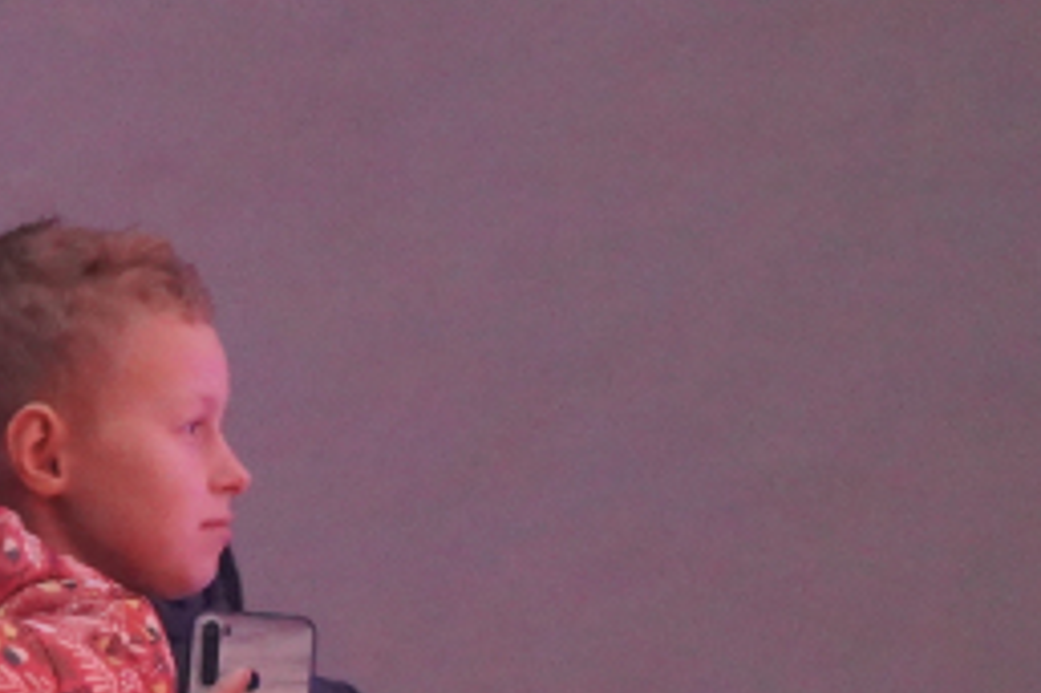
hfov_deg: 3.9
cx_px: -259
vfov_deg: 2.6
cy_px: 428
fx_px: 15344
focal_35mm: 531
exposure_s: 1/125
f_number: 4
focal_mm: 105
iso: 12800
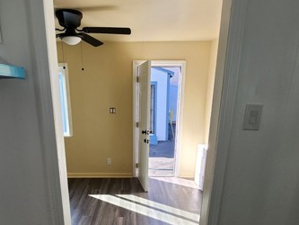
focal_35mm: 25
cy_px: 170
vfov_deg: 52.4
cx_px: 135
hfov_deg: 69.2
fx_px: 216
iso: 40
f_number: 2.2
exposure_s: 1/120
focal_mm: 1.7
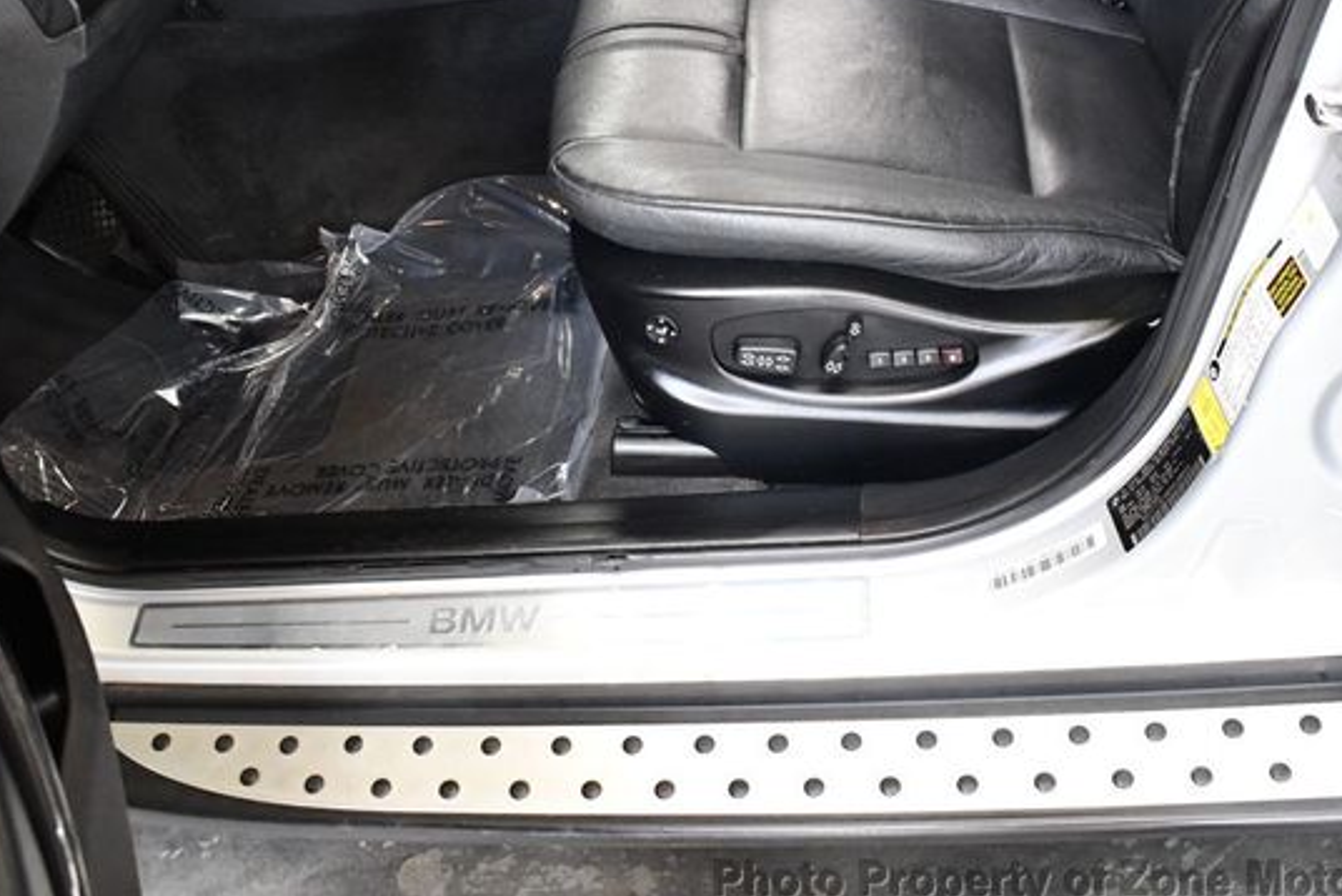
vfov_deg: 31.2
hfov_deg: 45.4
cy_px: 393
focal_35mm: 43
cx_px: 684
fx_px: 1604
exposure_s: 1/125
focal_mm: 18
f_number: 3.5
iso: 2800
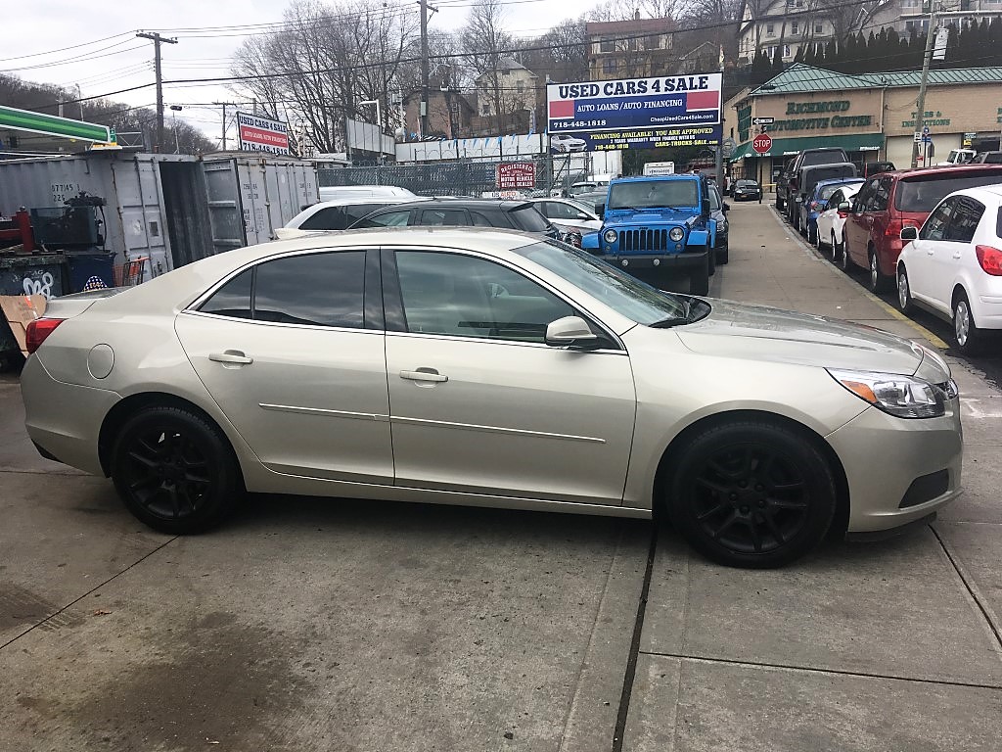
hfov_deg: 61.7
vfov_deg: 48.2
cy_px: 376
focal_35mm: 29
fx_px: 839
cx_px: 501
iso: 25
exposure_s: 1/493
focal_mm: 4.15
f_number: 2.2
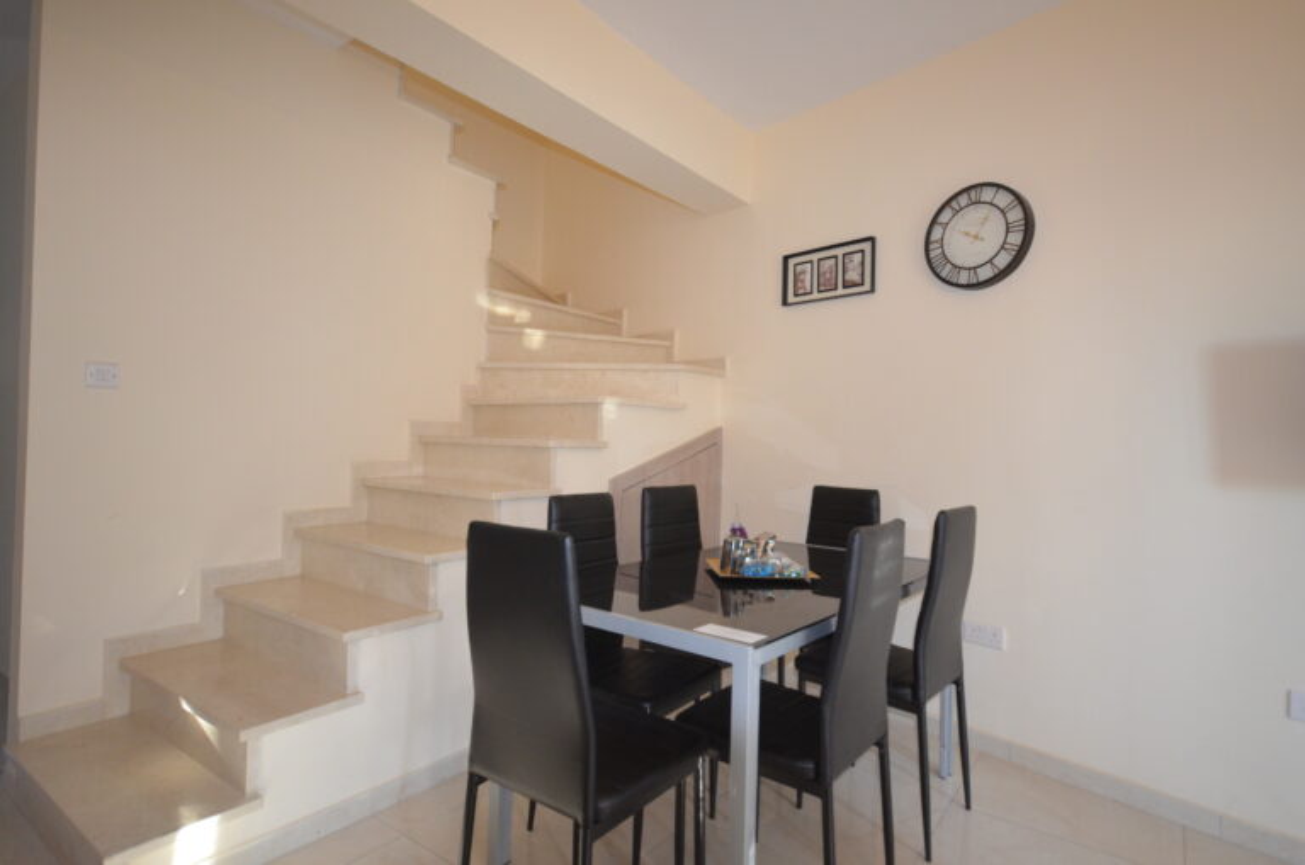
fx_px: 706
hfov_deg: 85.5
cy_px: 432
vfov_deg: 63.0
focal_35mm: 20
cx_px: 652
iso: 1100
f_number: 4.5
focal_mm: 13
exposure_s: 1/60
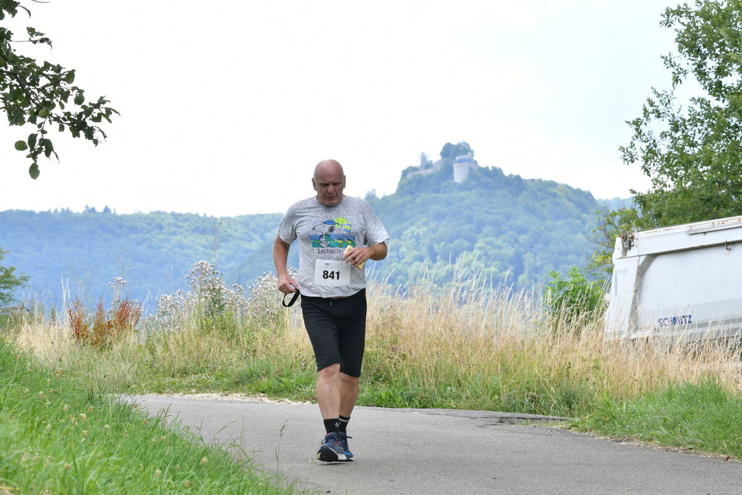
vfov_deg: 6.1
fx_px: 4637
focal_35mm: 225
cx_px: 371
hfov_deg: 9.1
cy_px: 248
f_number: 13
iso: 800
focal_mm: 150
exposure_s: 1/250
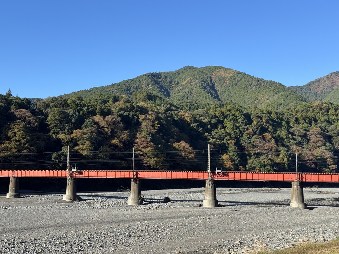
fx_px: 470
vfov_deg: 30.3
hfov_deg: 39.7
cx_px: 170
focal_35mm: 48
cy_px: 127
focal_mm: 6.76
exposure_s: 1/2045
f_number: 1.78
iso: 64
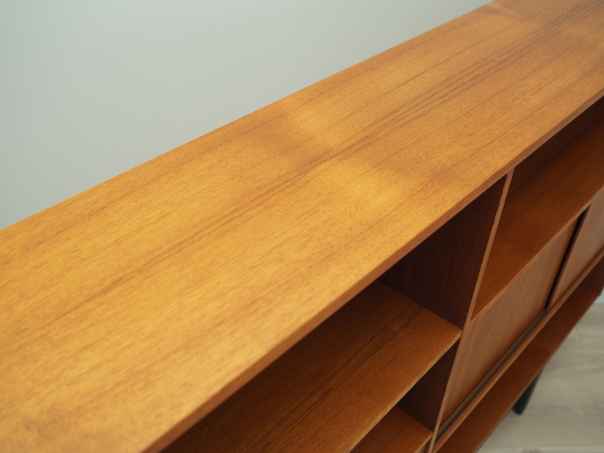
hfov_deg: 52.6
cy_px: 232
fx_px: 611
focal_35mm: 35
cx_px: 299
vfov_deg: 40.7
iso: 250
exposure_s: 1/40
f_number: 2.5
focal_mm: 17
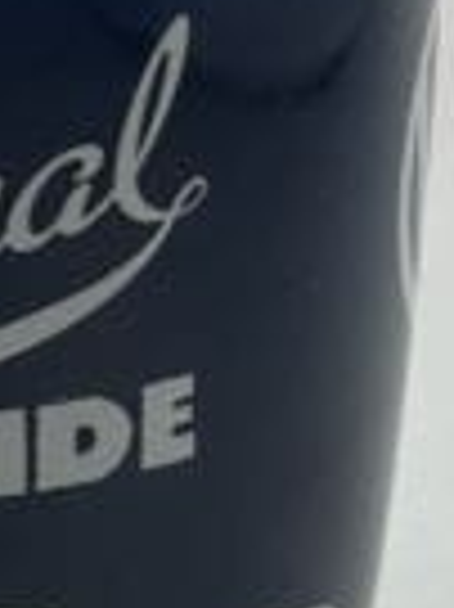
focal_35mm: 238
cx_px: -247
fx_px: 4169
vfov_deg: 8.3
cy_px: 430
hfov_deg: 6.2
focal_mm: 6.86
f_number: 1.78
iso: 64
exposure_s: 1/100
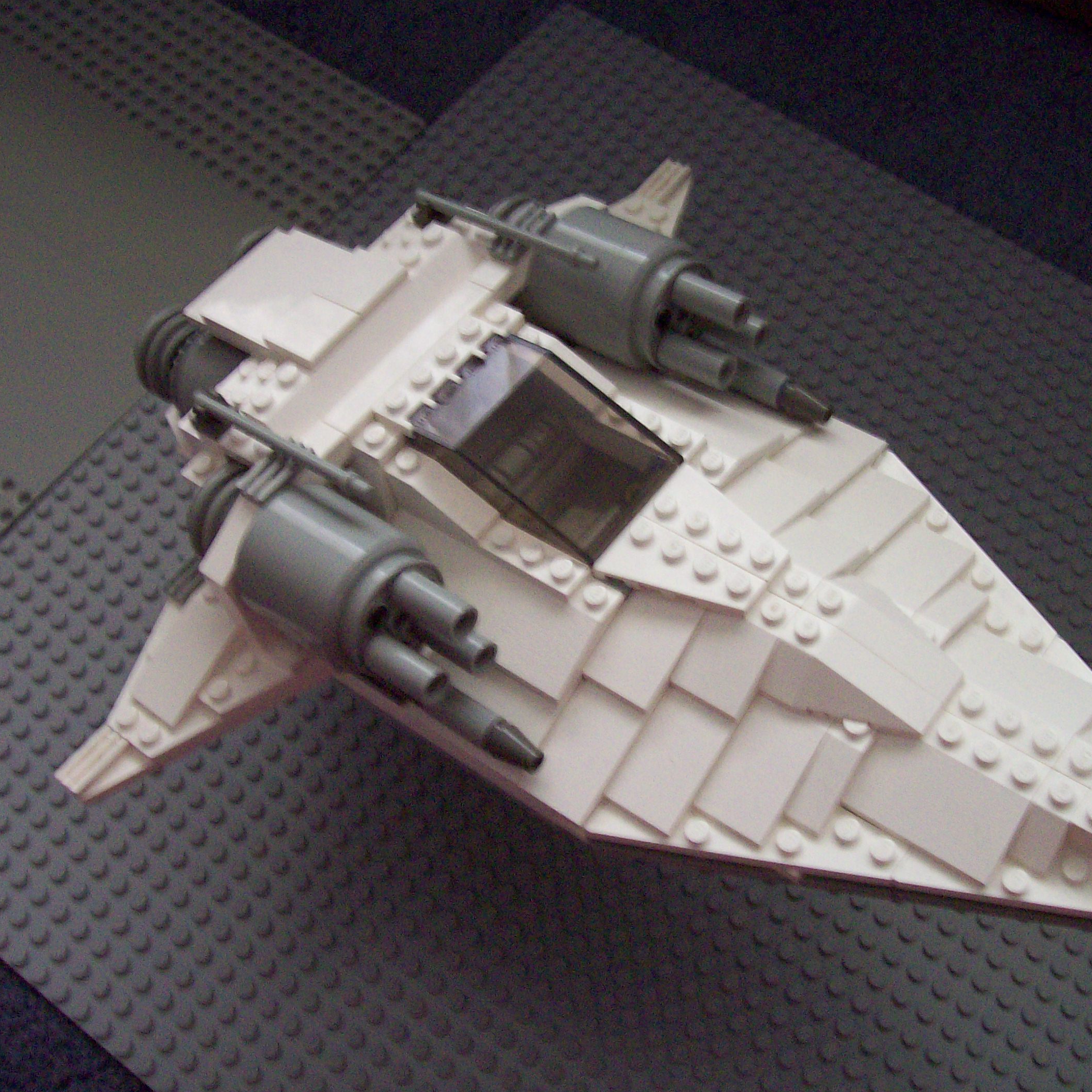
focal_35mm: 43
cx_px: 629
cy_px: 551
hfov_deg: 39.1
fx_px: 1535
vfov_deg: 39.2
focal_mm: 6
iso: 160
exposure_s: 1/17.2
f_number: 2.7
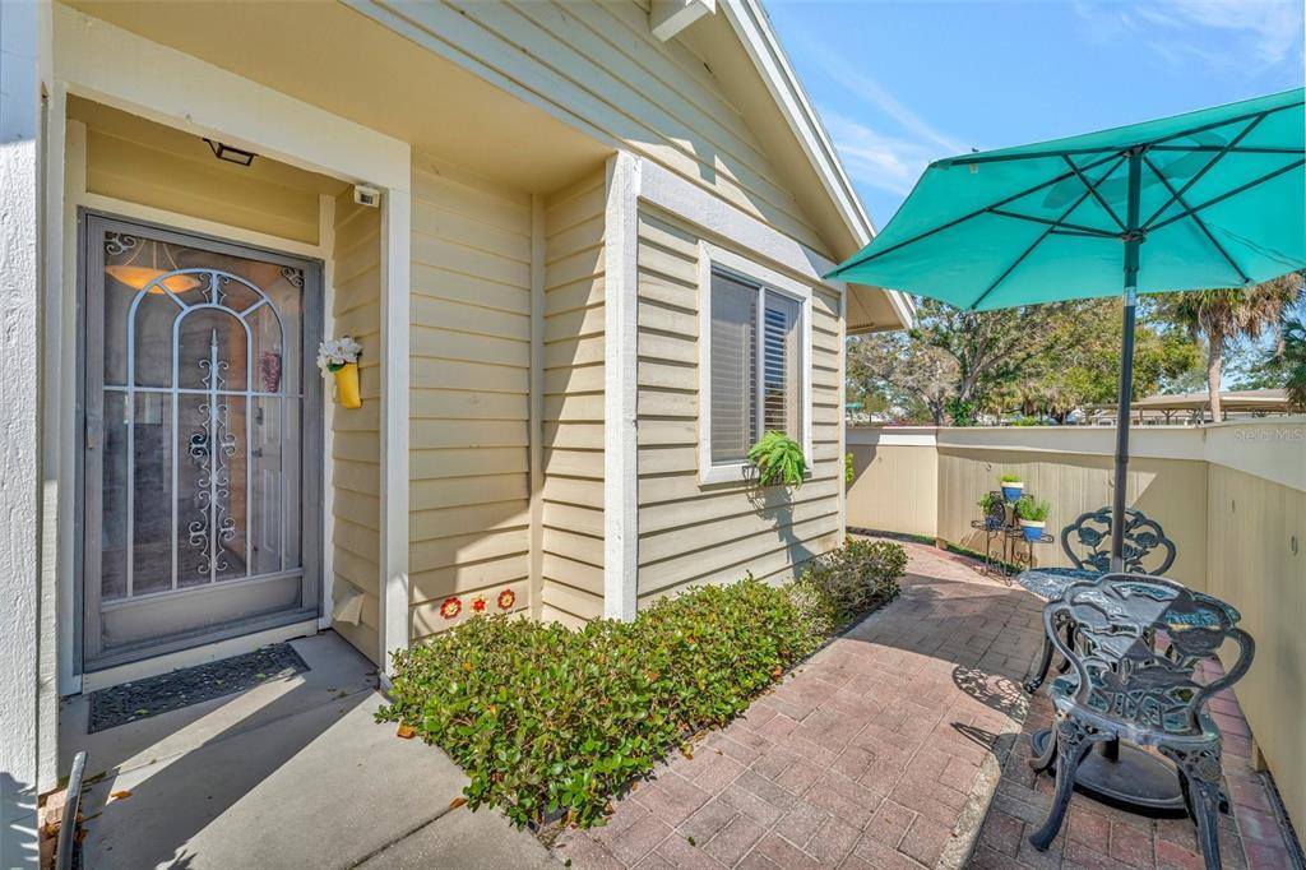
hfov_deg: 104.3
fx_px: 508
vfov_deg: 81.2
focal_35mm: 14
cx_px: 653
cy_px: 435
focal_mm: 14
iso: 400
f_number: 6.3
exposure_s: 1/2000
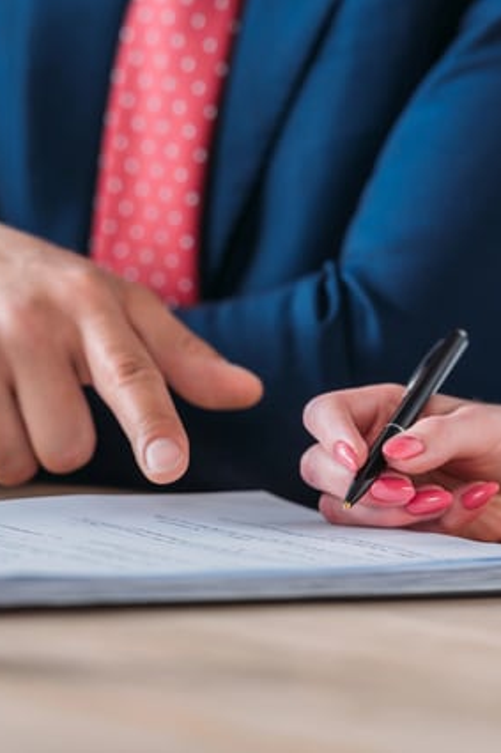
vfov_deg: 9.1
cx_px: 119
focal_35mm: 226
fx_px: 4721
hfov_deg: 6.1
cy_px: 376
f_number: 4
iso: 80
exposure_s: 1/200
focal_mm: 150
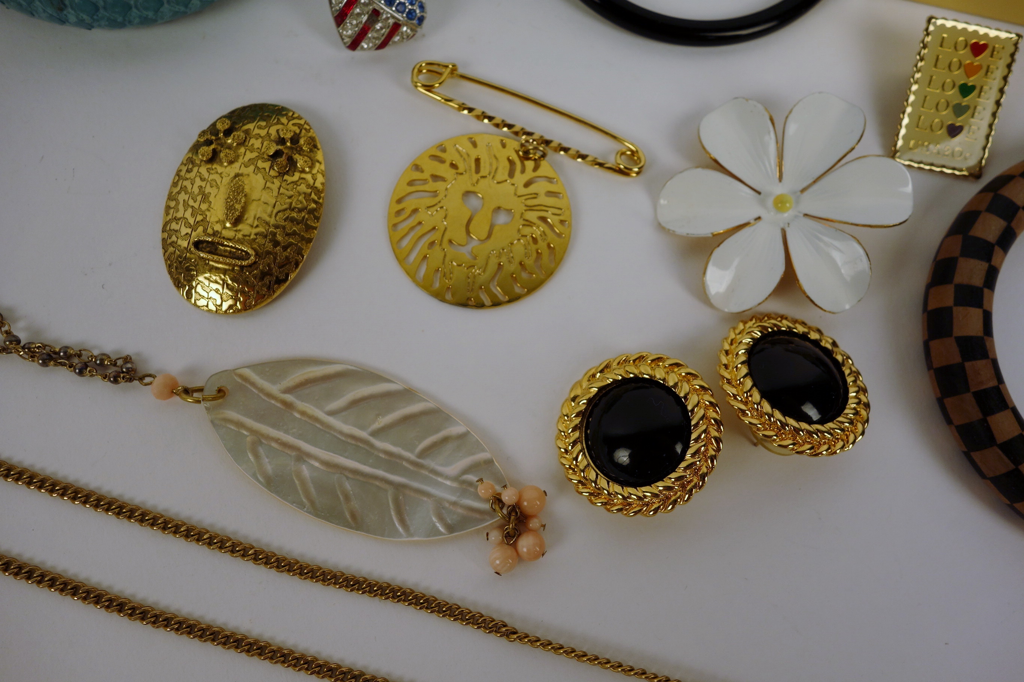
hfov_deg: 65.5
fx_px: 796
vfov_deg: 46.4
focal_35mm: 28
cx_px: 512
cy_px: 341
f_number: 5.6
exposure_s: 1/125
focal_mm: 10.4
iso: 125
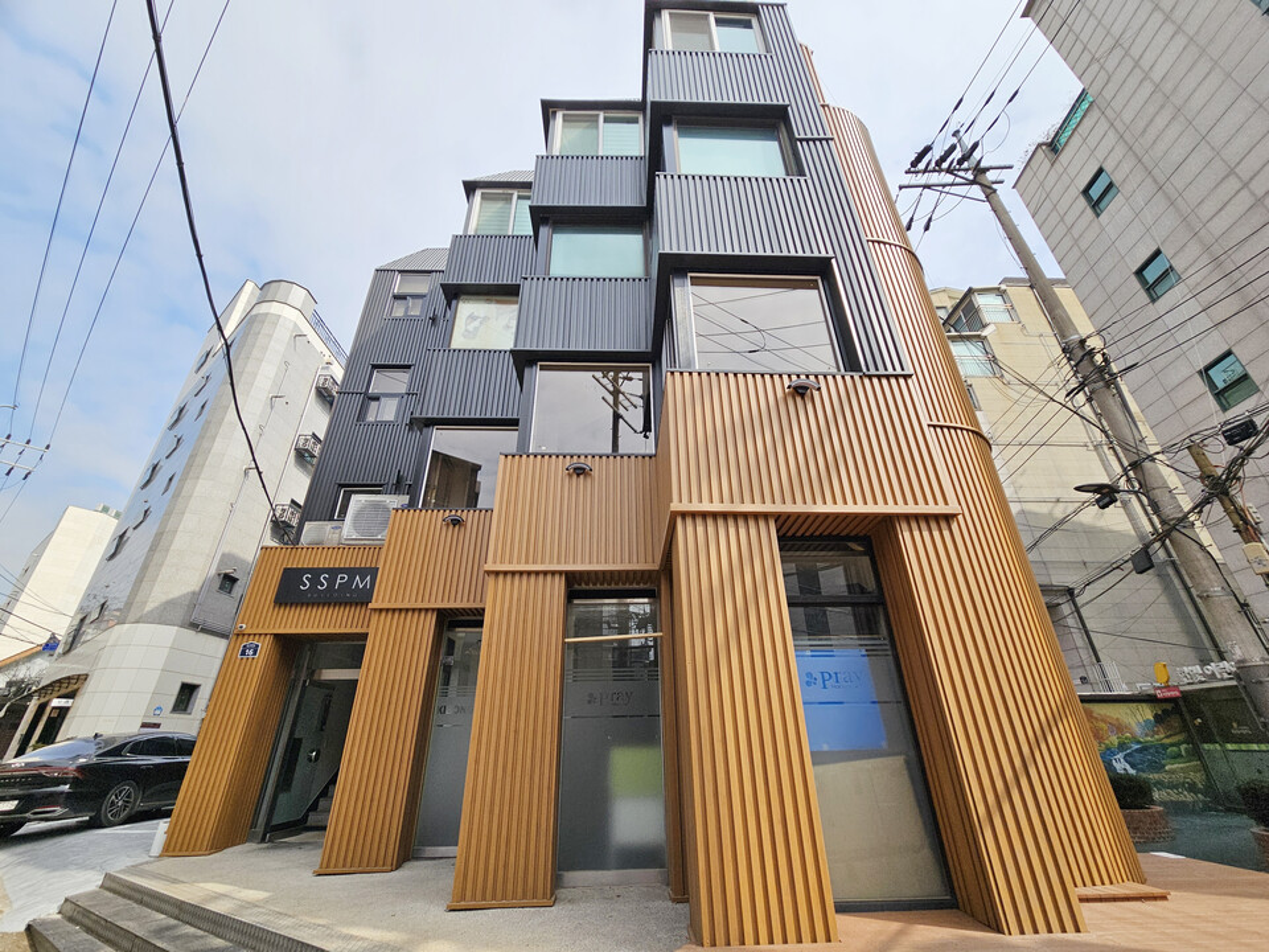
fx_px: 477
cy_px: 476
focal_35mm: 13
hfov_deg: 106.2
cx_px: 634
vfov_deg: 89.9
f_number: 2.2
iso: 50
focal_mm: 2.2
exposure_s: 1/2333
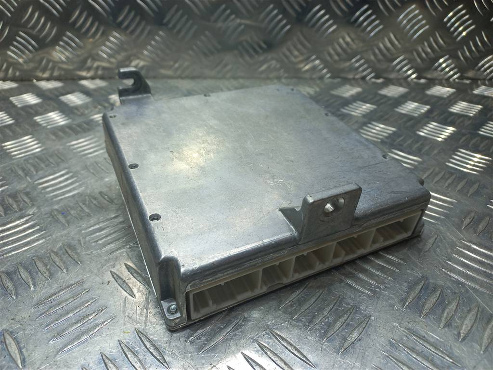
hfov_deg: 69.4
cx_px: 246
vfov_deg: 54.9
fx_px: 356
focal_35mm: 25
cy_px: 185
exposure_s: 1/100
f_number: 1.8
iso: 50
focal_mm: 4.6
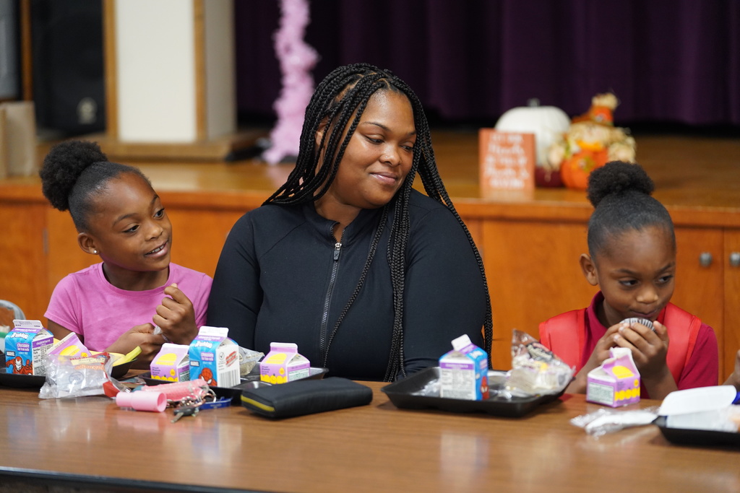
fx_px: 2282
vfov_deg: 12.3
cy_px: 246
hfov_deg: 18.4
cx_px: 370
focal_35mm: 111
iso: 3200
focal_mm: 111
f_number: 2.8
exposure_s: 1/160
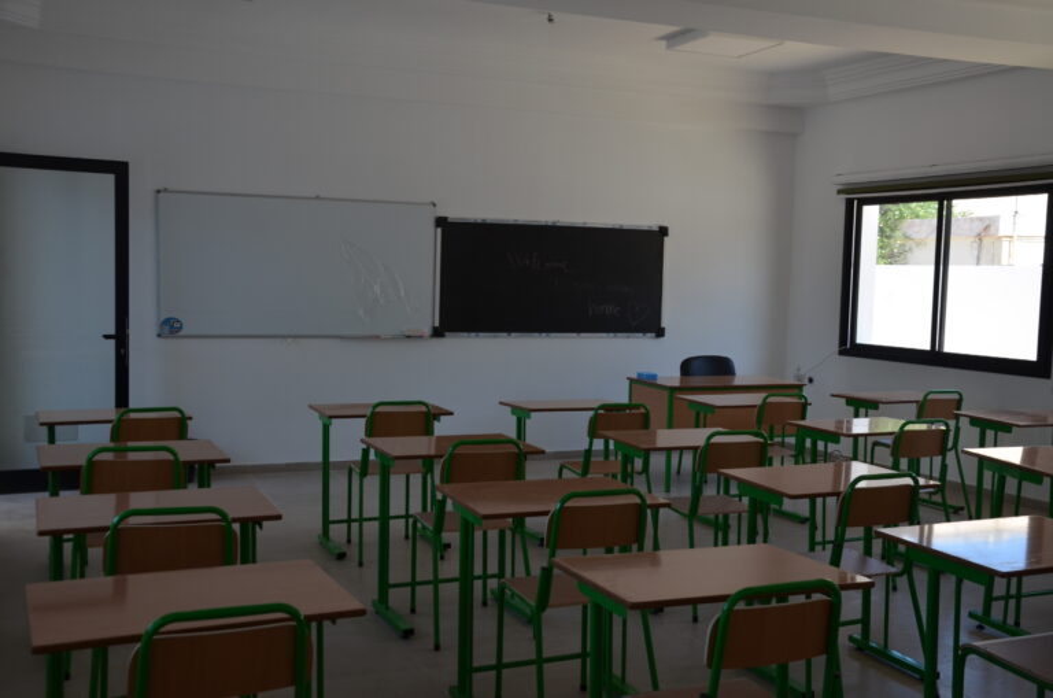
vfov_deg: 35.4
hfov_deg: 51.4
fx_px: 1095
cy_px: 349
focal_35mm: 38
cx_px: 526
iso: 200
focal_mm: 25
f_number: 6.3
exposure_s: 1/160
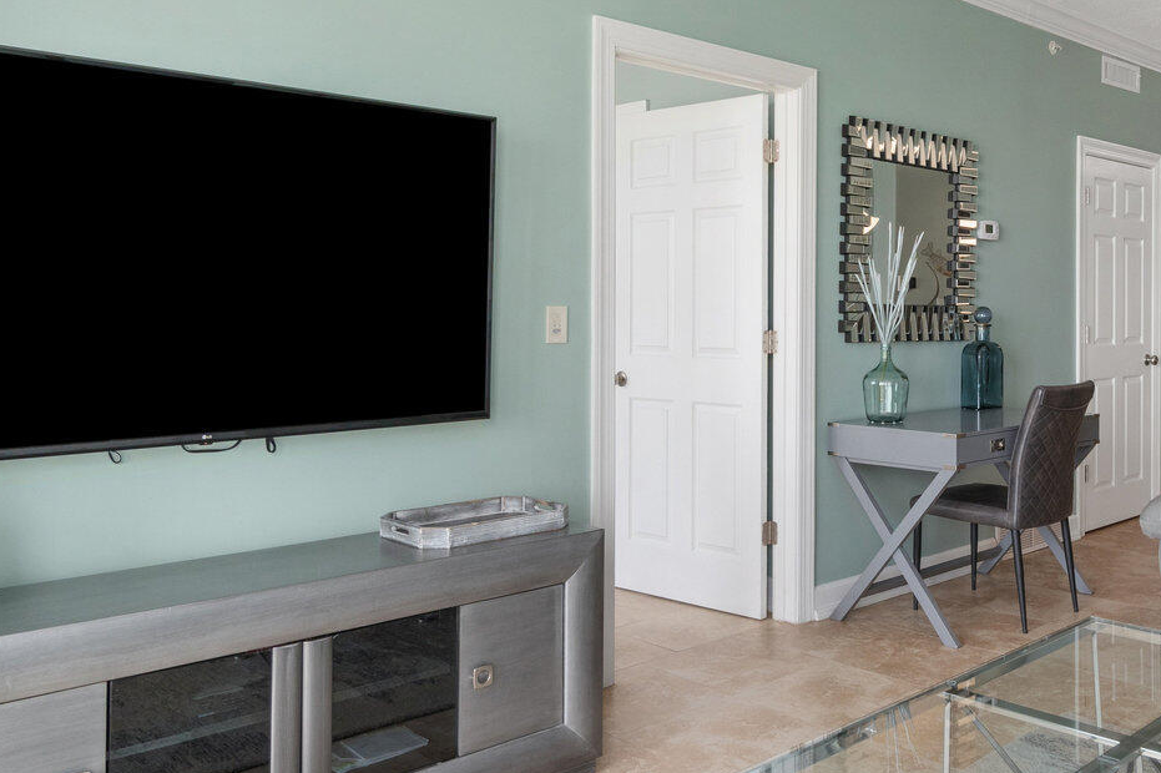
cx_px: 831
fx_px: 1064
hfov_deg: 55.2
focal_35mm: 33
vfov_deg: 39.6
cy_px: 281
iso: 800
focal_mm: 10
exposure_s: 1/6
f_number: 8
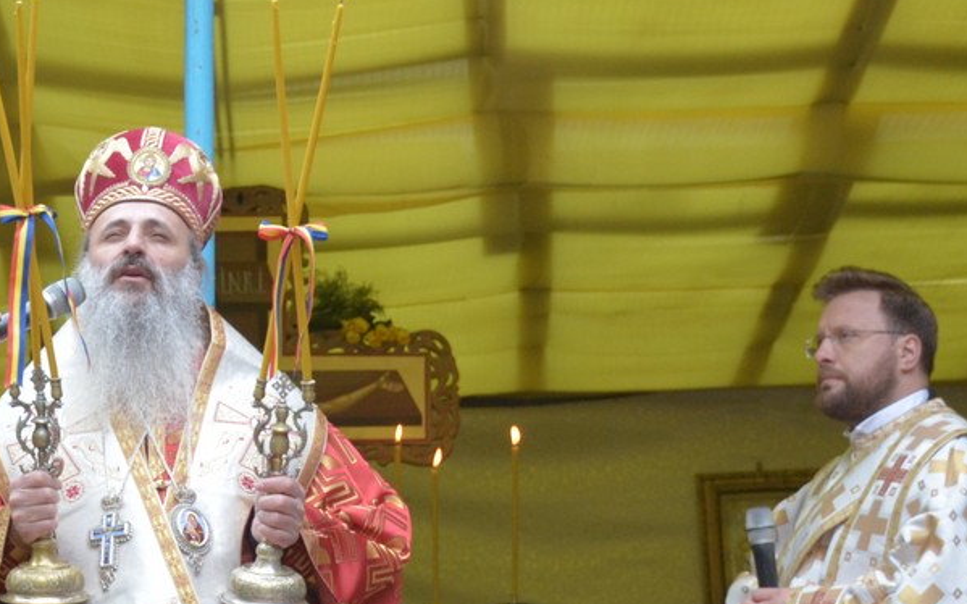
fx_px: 4110
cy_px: 412
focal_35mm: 156
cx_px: 171
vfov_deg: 8.4
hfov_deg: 13.3
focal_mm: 32
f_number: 4
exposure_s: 1/250
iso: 640
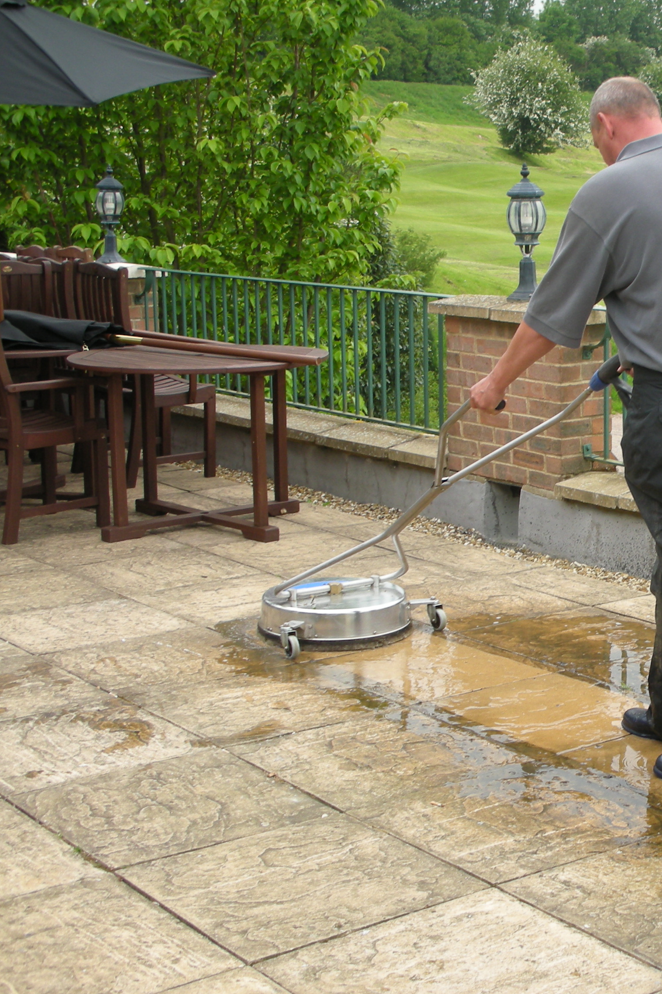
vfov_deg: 31.4
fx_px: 1765
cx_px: 618
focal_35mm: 64
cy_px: 497
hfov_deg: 20.7
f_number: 3.2
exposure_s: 1/106
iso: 50
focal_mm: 7.7
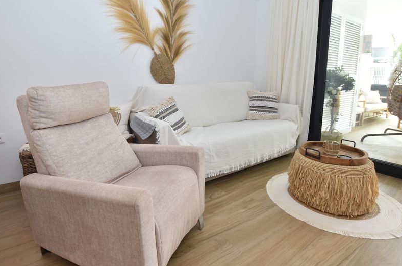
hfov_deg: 90.0
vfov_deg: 66.8
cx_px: 189
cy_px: 117
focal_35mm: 18
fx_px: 200
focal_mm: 10
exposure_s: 1/200
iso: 400
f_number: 4.5
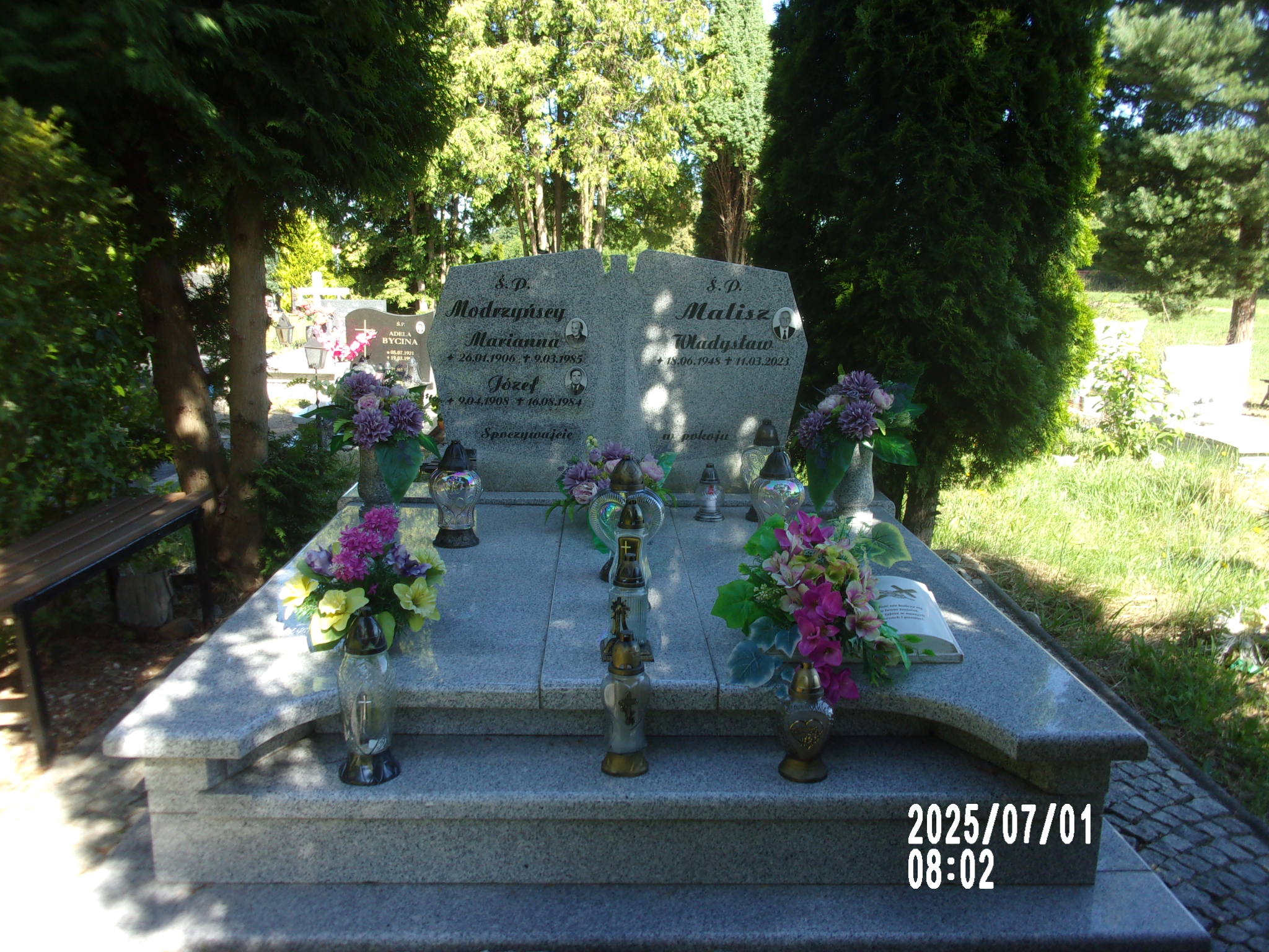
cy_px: 476
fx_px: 1026
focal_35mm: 28
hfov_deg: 63.4
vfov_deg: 49.7
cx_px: 634
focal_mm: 5.1
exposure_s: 1/125
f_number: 3.9
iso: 80
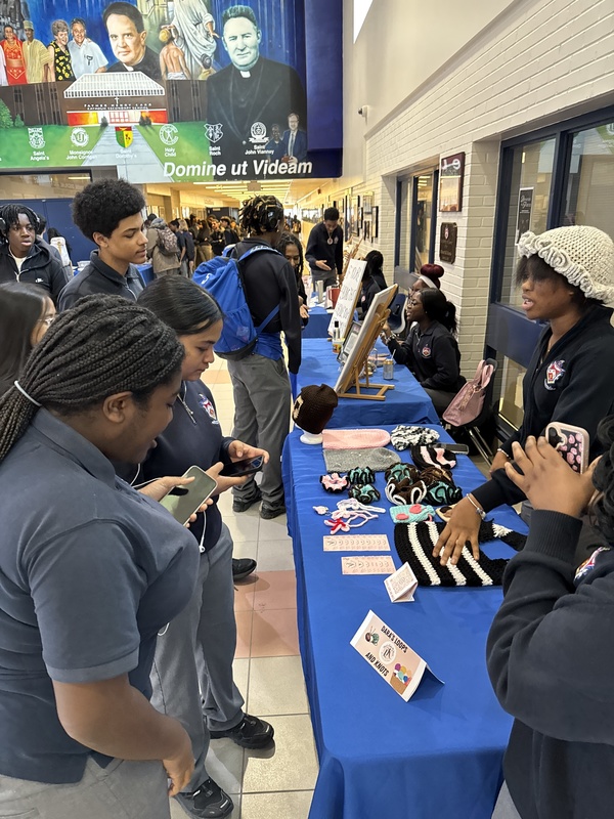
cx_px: 307
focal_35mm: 24
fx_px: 568
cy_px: 410
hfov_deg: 56.8
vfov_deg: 71.6
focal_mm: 6.76
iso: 640
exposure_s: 1/60
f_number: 1.78
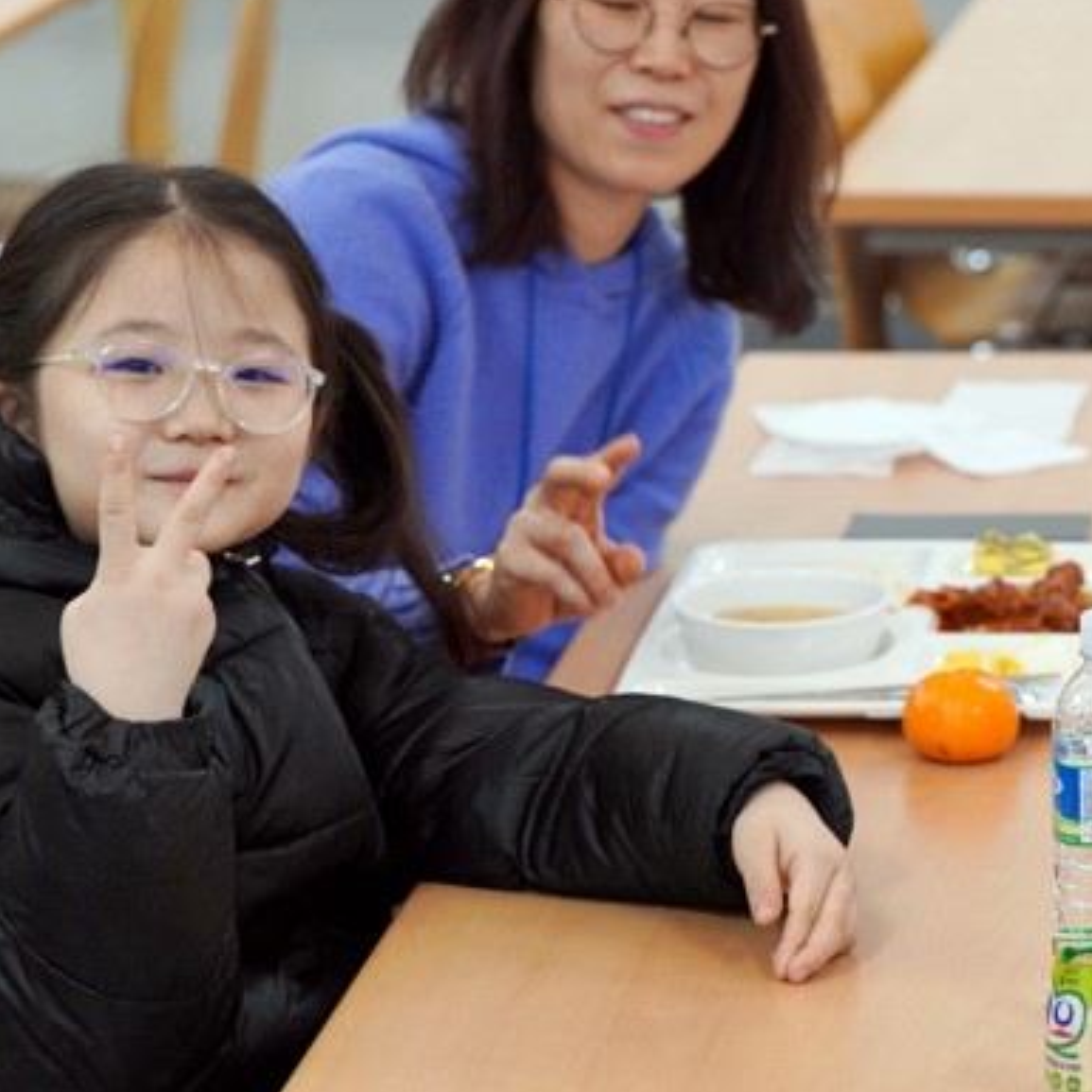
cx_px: 1248
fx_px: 4961
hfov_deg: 12.3
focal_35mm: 139
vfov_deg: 12.6
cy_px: 423
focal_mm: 70
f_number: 4
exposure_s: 1/160
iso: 1250
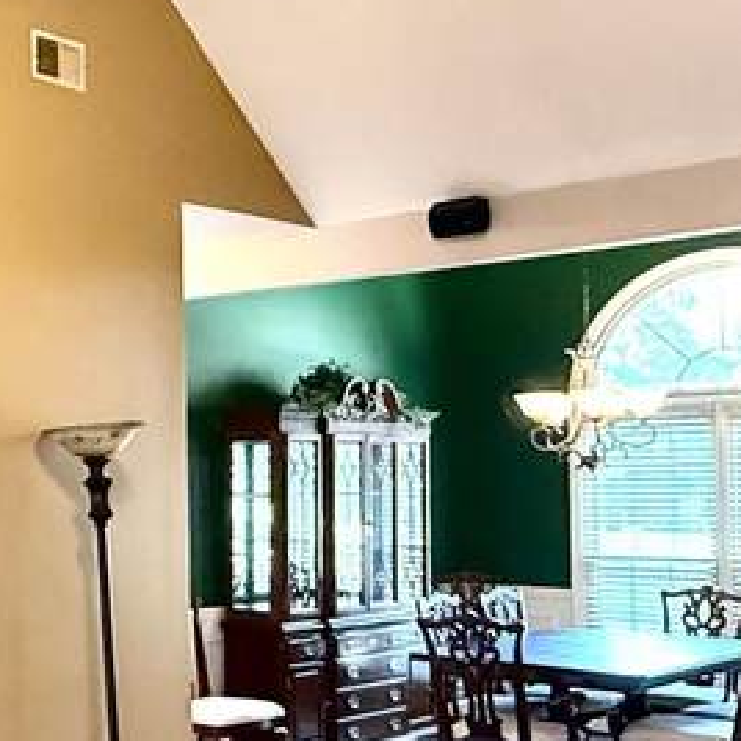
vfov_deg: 29.0
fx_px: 1429
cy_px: 442
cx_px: -102
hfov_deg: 26.5
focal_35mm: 59
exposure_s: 1/60
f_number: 2.2
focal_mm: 2.22
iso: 1000
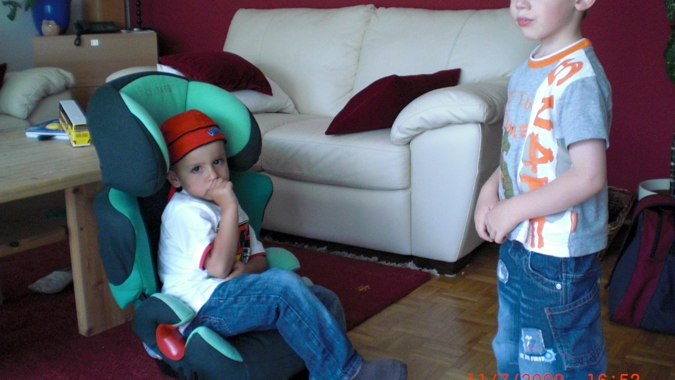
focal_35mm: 42
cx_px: 339
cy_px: 177
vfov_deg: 28.3
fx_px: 752
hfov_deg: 48.4
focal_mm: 6.3
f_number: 3.1
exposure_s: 1/80
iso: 400
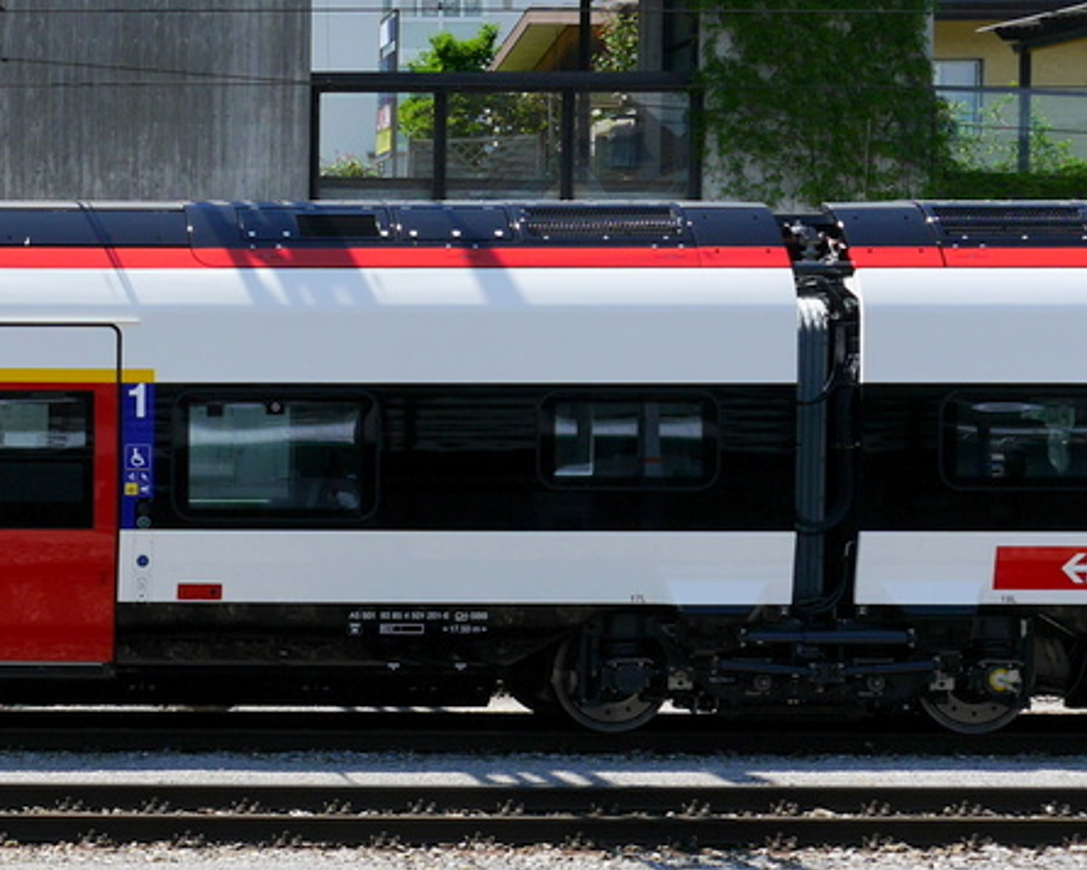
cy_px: 551
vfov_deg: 18.3
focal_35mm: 84
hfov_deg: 20.7
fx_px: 2703
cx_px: -324
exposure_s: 1/320
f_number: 7.1
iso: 160
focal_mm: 16
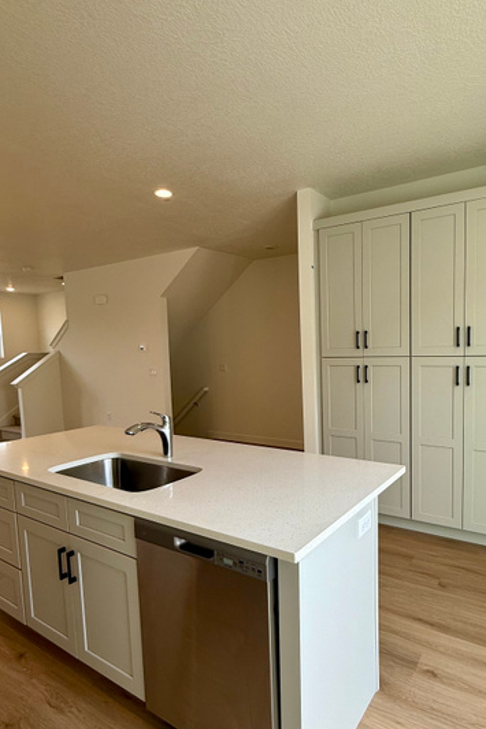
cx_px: 305
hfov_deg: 58.7
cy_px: 387
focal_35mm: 21
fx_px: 425
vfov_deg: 81.1
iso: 64
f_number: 2.2
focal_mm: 2.22
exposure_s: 1/120
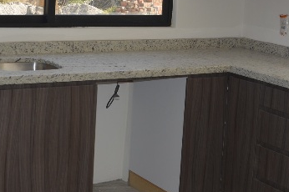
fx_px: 642
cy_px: 19
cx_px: 139
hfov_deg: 25.4
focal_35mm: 80
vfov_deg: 16.8
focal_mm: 18
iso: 100
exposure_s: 1/200
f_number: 5
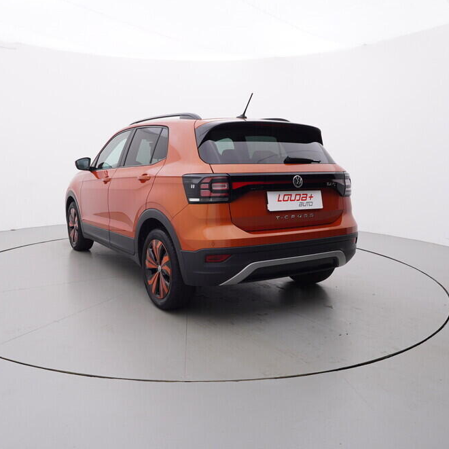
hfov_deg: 54.3
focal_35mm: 30
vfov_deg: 54.6
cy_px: 225
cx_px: 187
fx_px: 435
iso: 200
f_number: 5
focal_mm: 15
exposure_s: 1/80
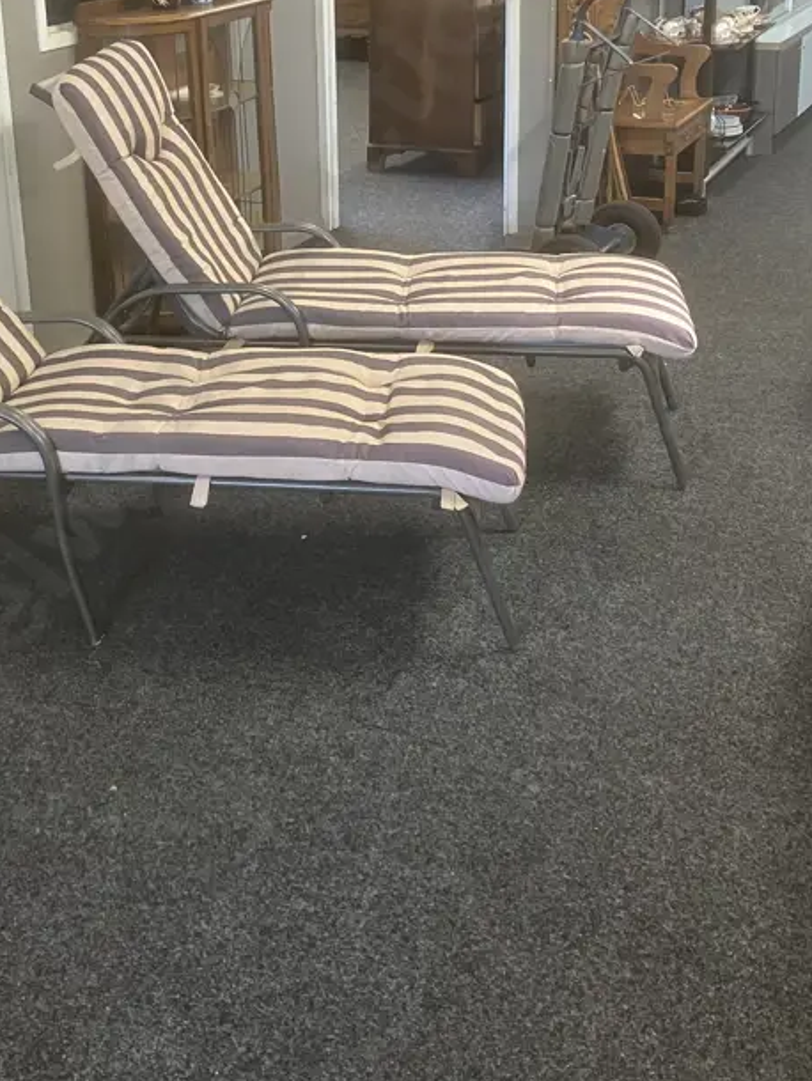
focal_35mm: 47
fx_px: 1469
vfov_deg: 39.8
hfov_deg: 30.5
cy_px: 331
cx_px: 223
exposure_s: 1/50
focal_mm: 3.99
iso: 200
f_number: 1.8
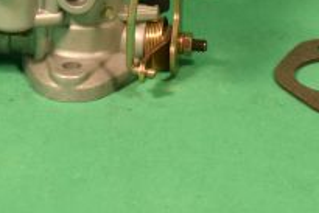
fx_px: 1751
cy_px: -70
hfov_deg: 10.4
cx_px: 64
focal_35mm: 197
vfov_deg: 6.9
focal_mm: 45
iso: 280
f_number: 10
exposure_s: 1/80
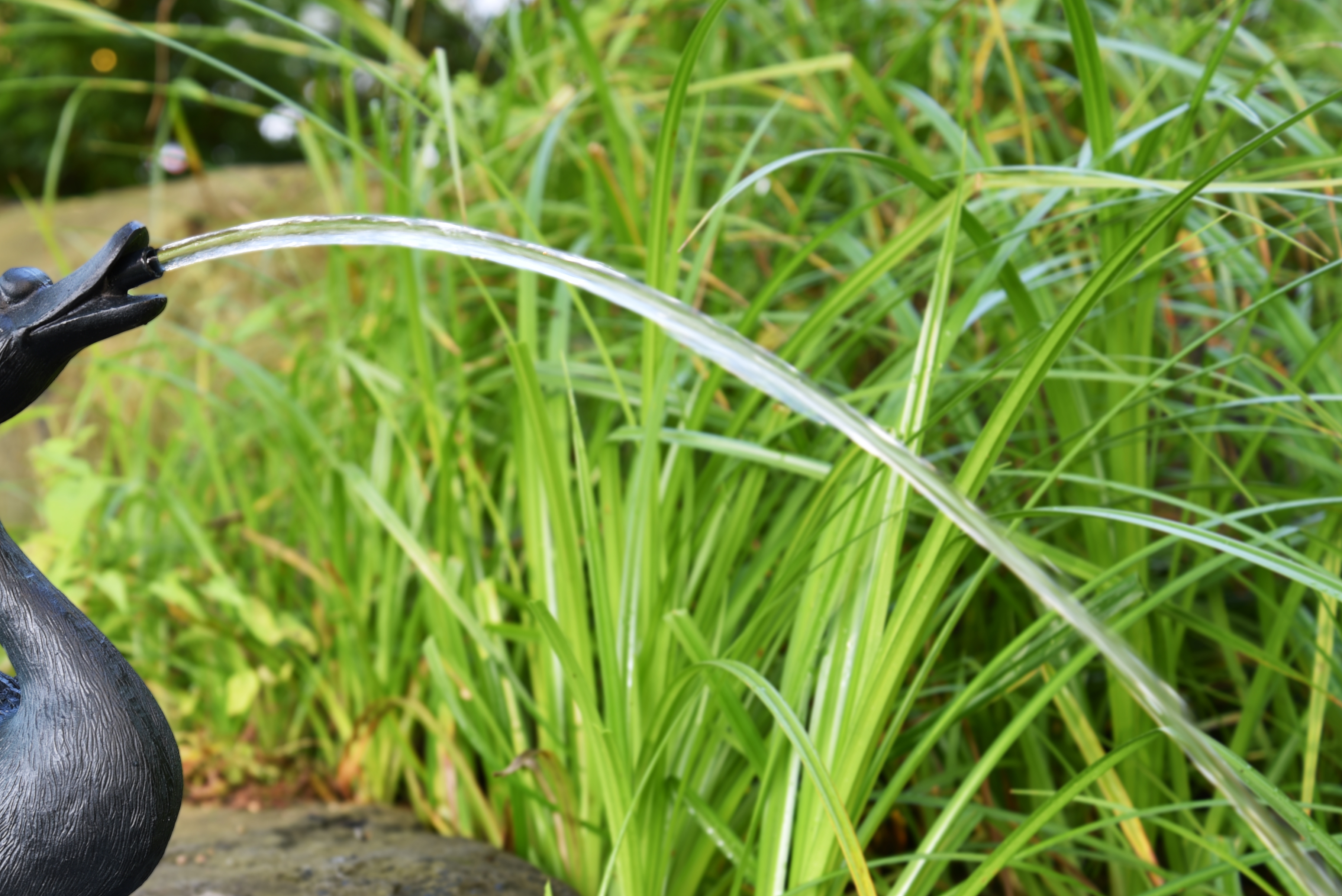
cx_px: 348
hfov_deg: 25.1
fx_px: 2983
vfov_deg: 17.0
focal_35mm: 80
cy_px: 709
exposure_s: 1/30
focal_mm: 48
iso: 80
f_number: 4.2
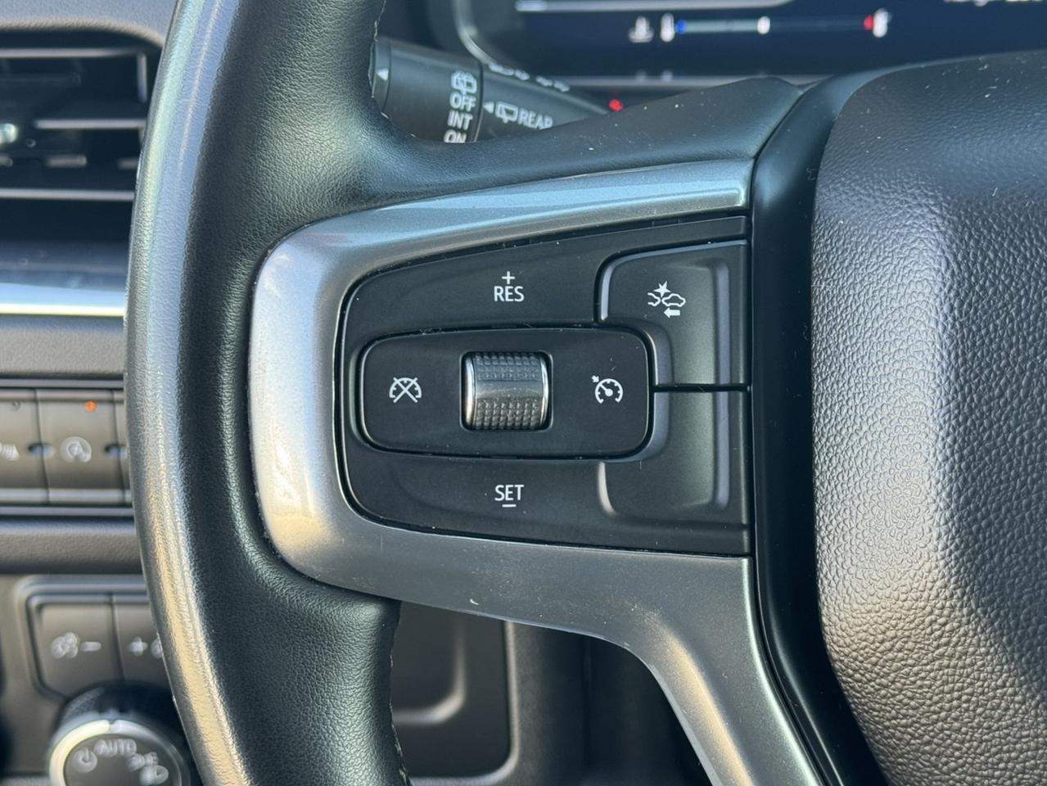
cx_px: 524
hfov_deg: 39.6
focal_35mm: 48
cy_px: 393
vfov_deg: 30.3
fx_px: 1452
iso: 100
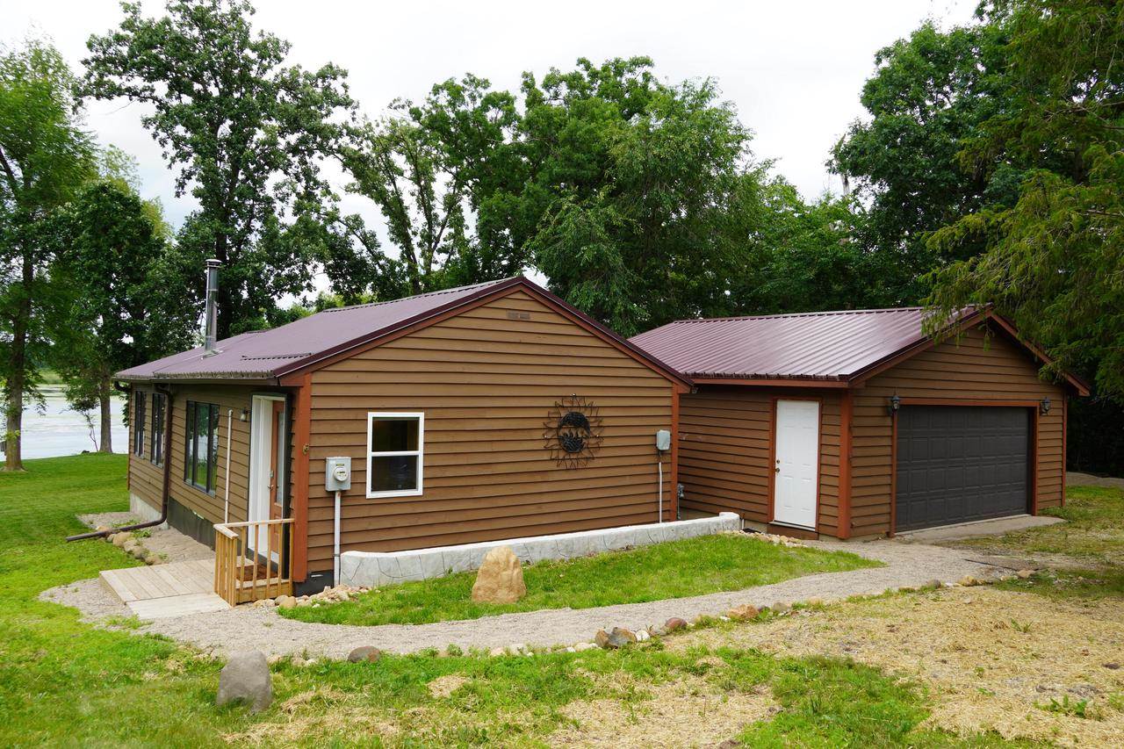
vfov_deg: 47.9
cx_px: 562
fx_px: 843
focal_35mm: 27
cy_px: 374
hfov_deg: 67.4
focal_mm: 18
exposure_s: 1/100
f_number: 7.1
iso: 100
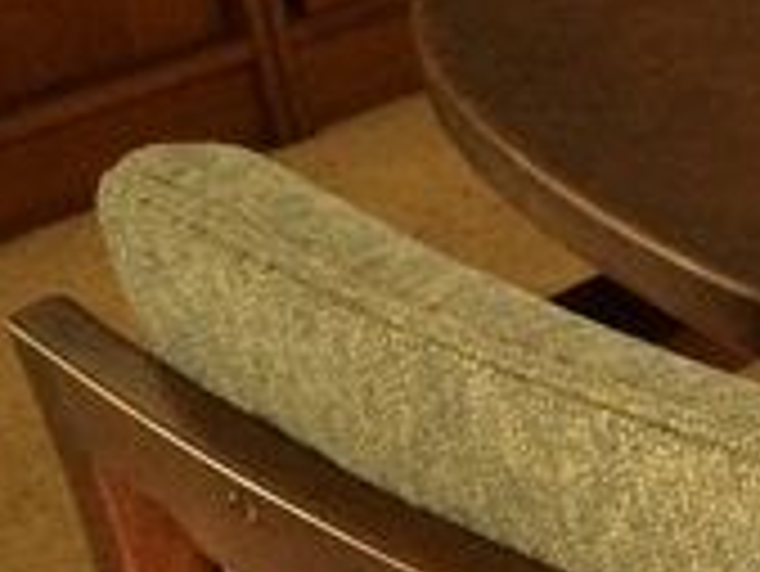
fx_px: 3515
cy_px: 493
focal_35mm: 160
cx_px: 2015
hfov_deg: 10.2
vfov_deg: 9.3
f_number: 2.2
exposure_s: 1/30
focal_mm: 4.12
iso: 125
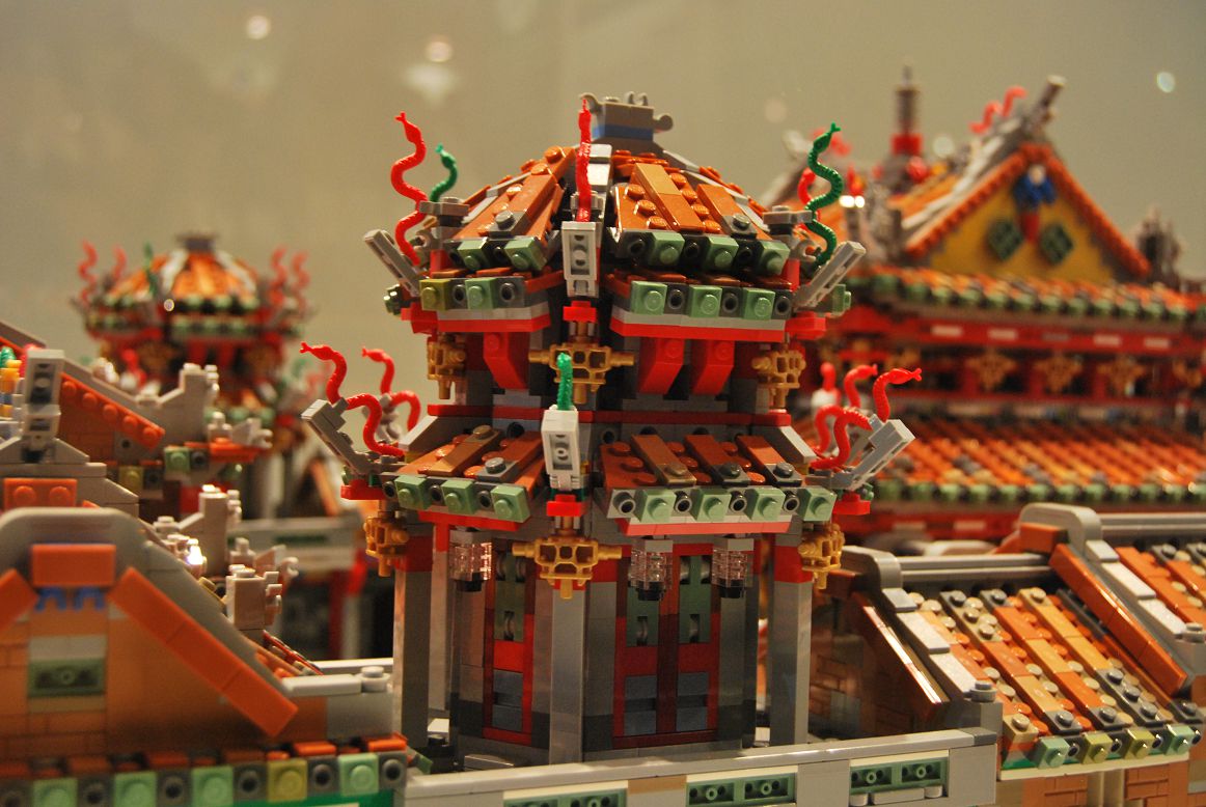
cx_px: 603
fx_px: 1610
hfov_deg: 41.1
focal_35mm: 48
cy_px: 404
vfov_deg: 28.2
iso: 800
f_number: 5.6
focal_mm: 32
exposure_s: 1/15
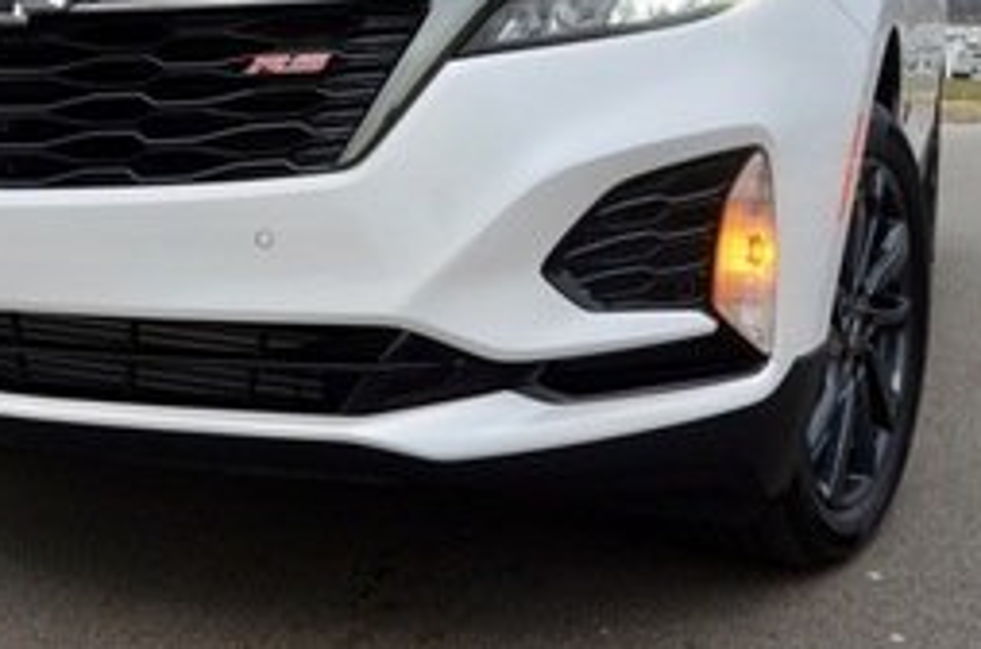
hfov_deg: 37.8
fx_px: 1413
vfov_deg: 25.5
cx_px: 317
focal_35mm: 52
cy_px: 156
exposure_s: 1/640
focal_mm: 22
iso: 800
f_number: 13
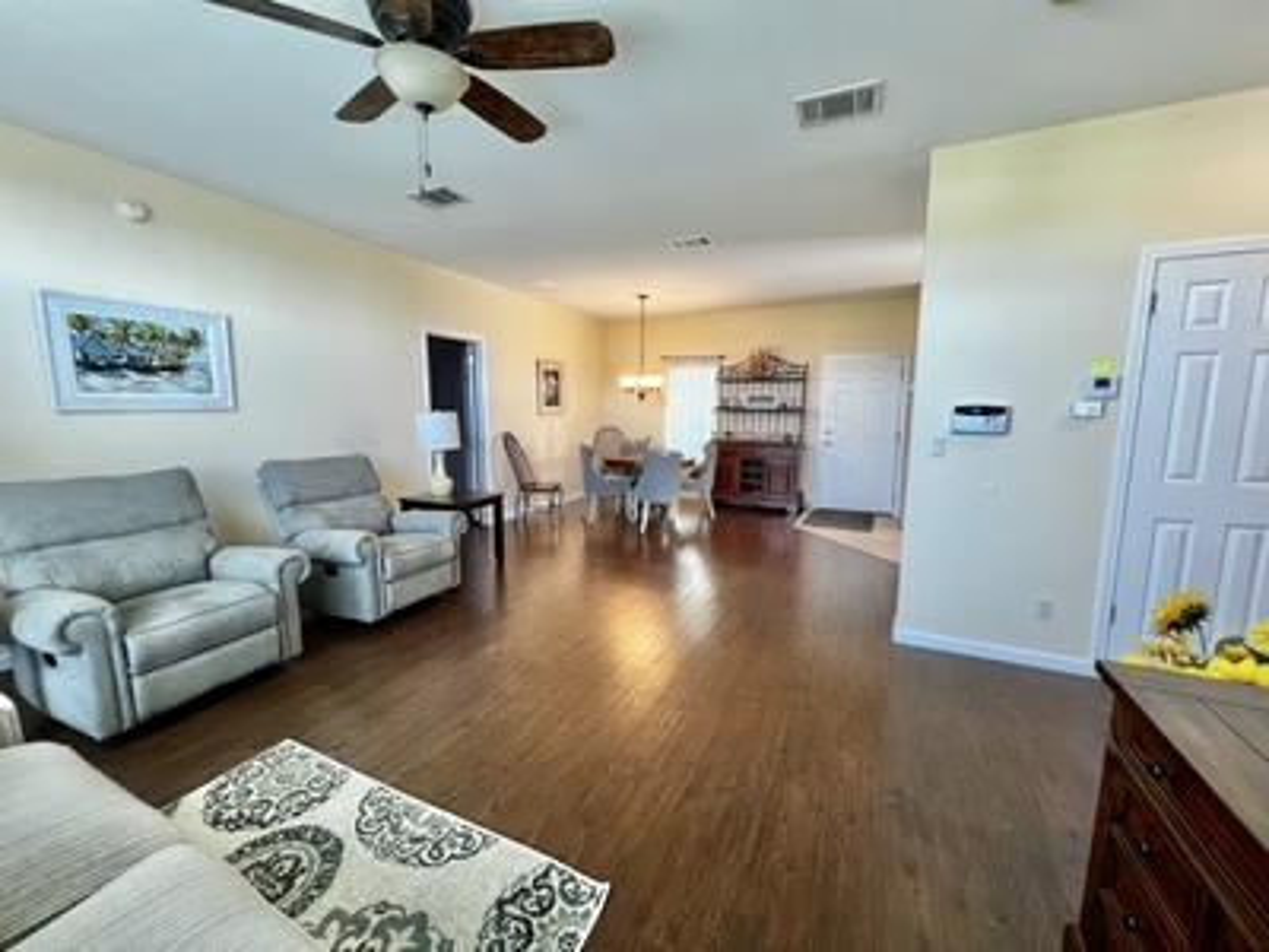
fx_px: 477
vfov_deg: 89.9
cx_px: 634
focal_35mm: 13
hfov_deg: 106.2
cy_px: 476
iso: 125
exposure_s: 1/60
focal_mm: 1.57
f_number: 1.8
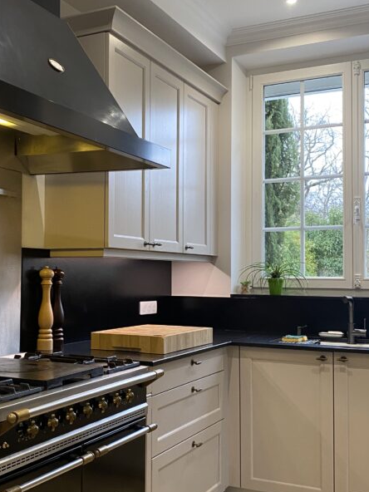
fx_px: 640
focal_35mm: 45
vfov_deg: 42.1
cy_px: 258
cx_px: 127
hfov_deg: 32.0
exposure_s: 1/66
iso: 125
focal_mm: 4.25
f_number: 1.8
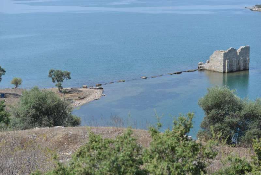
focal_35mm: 70
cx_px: 130
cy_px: 88
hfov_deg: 28.8
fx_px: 508
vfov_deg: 19.5
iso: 100
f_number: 5.6
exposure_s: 1/200
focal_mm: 70
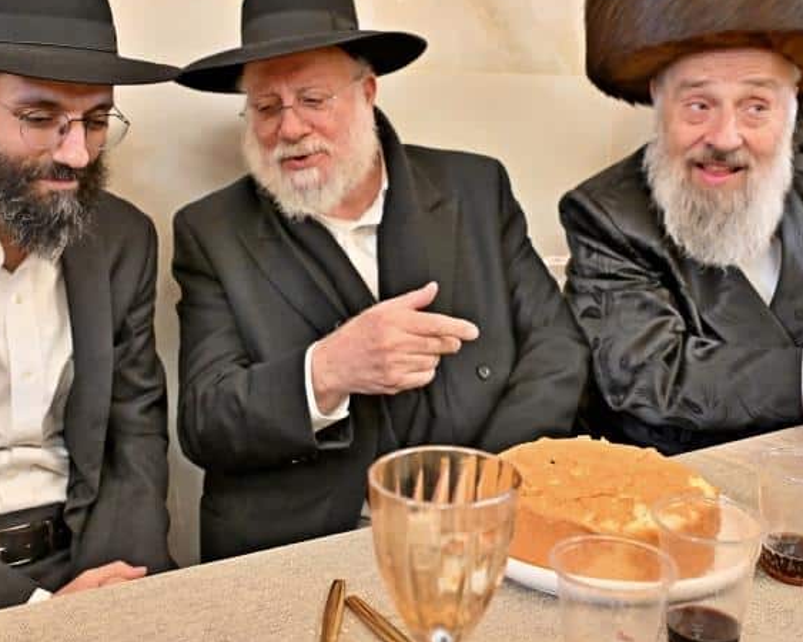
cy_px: 220
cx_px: 418
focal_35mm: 41
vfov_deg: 36.1
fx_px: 974
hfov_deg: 44.8
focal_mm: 24
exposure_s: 1/200
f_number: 4
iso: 1000
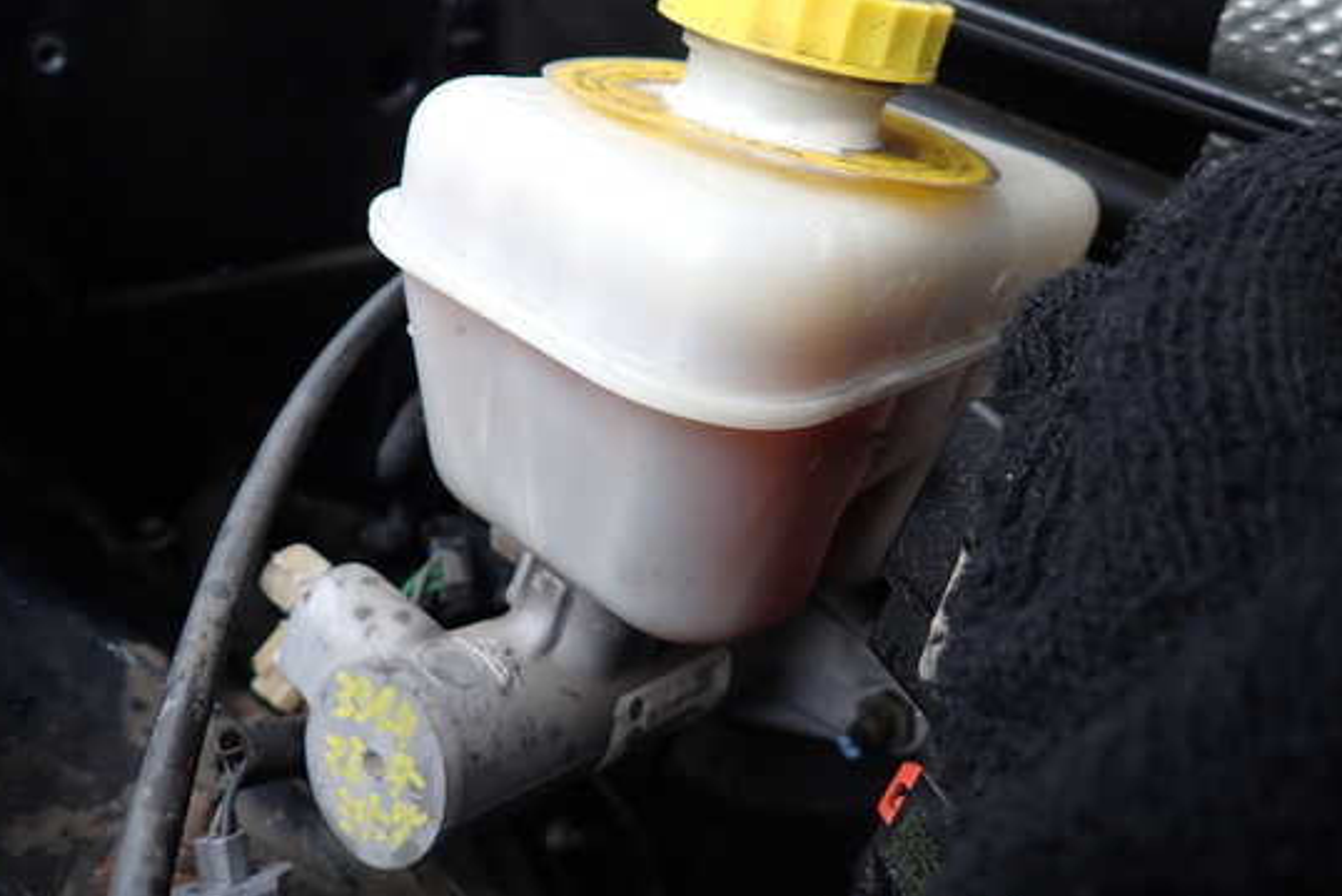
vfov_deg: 44.9
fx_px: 1081
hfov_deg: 63.6
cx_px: 636
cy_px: 399
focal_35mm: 29
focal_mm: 4.5
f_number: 2
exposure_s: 1/60
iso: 100
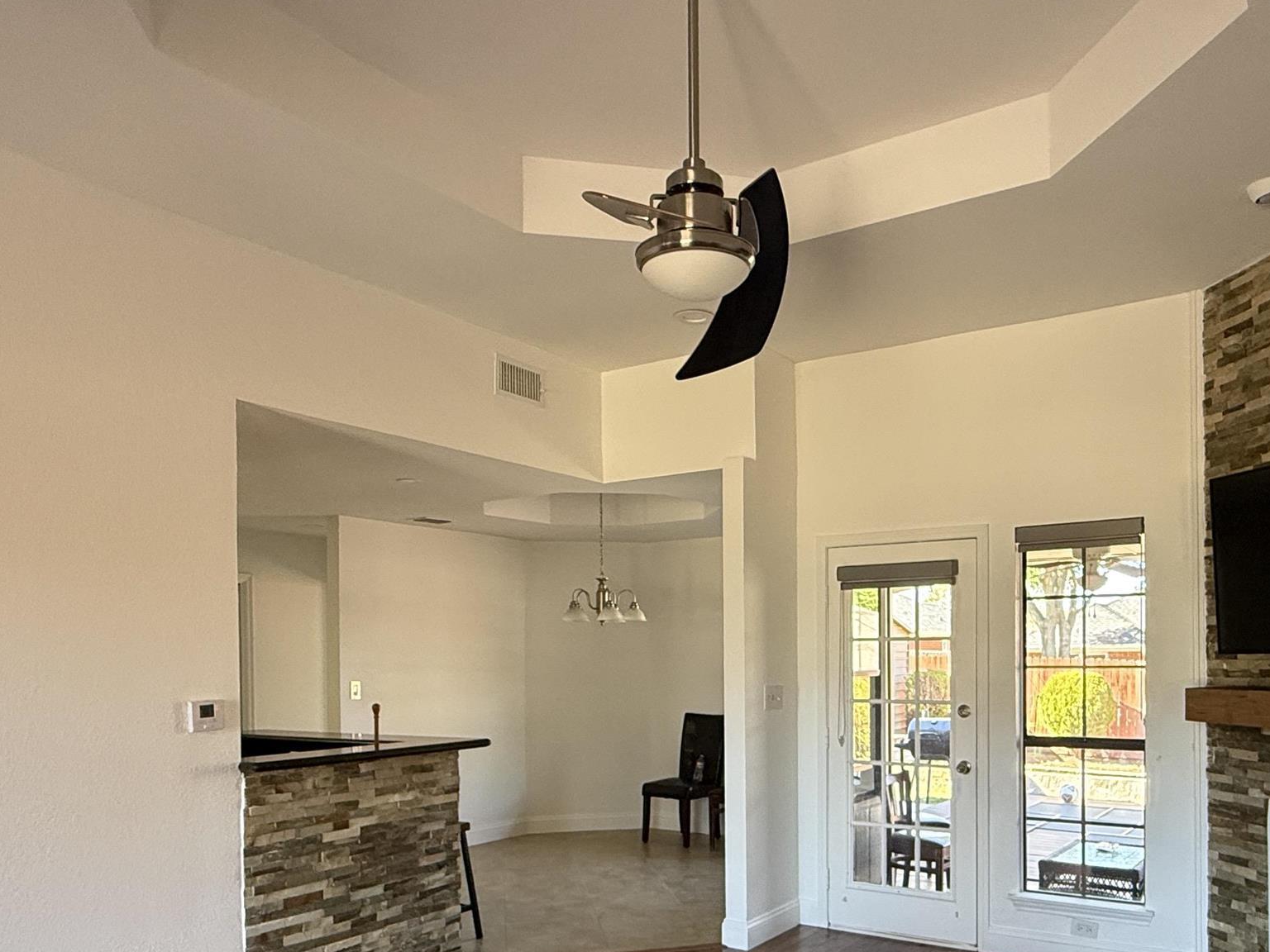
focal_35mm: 28
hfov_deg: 63.2
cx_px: 726
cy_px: 668
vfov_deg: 48.5
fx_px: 1027
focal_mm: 2.22
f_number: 2.2
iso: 200
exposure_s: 1/99
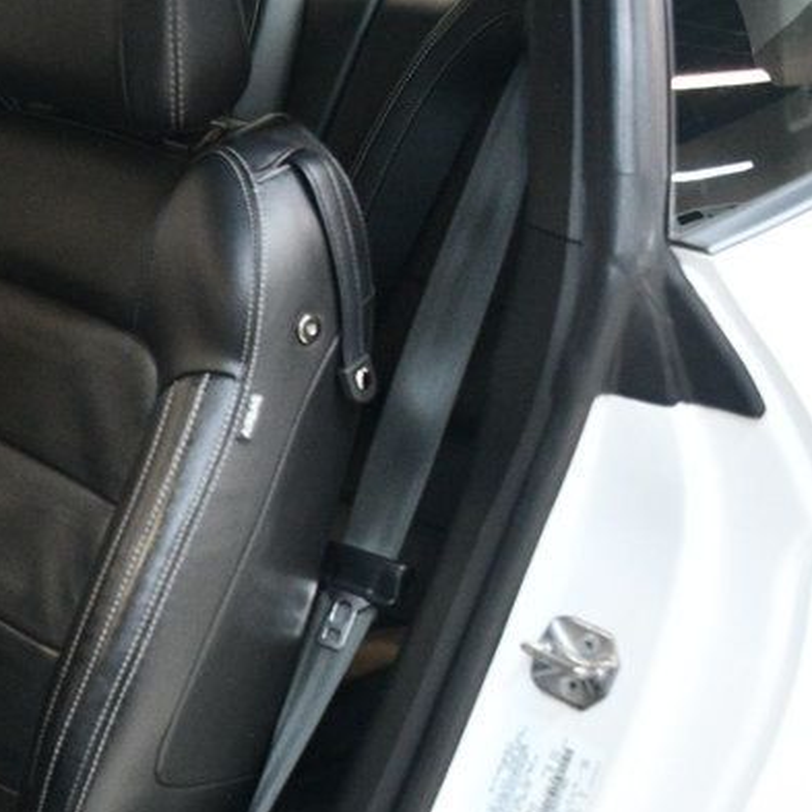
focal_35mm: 73
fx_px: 1937
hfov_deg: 22.0
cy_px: 504
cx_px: -143
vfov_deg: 23.6
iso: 3200
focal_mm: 22
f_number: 3.5
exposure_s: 1/80
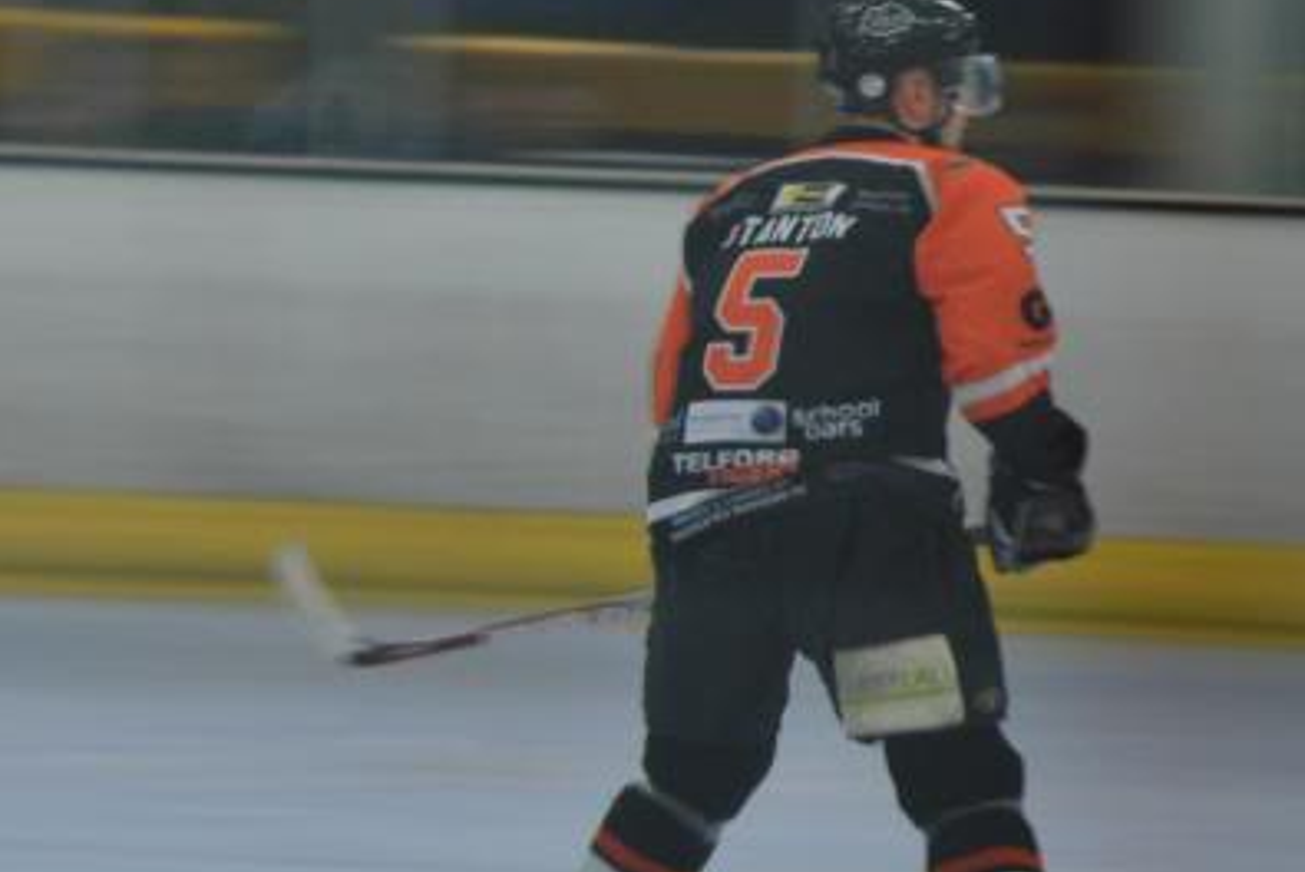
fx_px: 23263
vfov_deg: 2.1
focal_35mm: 641
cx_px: -63
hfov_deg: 3.2
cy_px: 391
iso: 100
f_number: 5.3
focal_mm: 165
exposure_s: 1/15
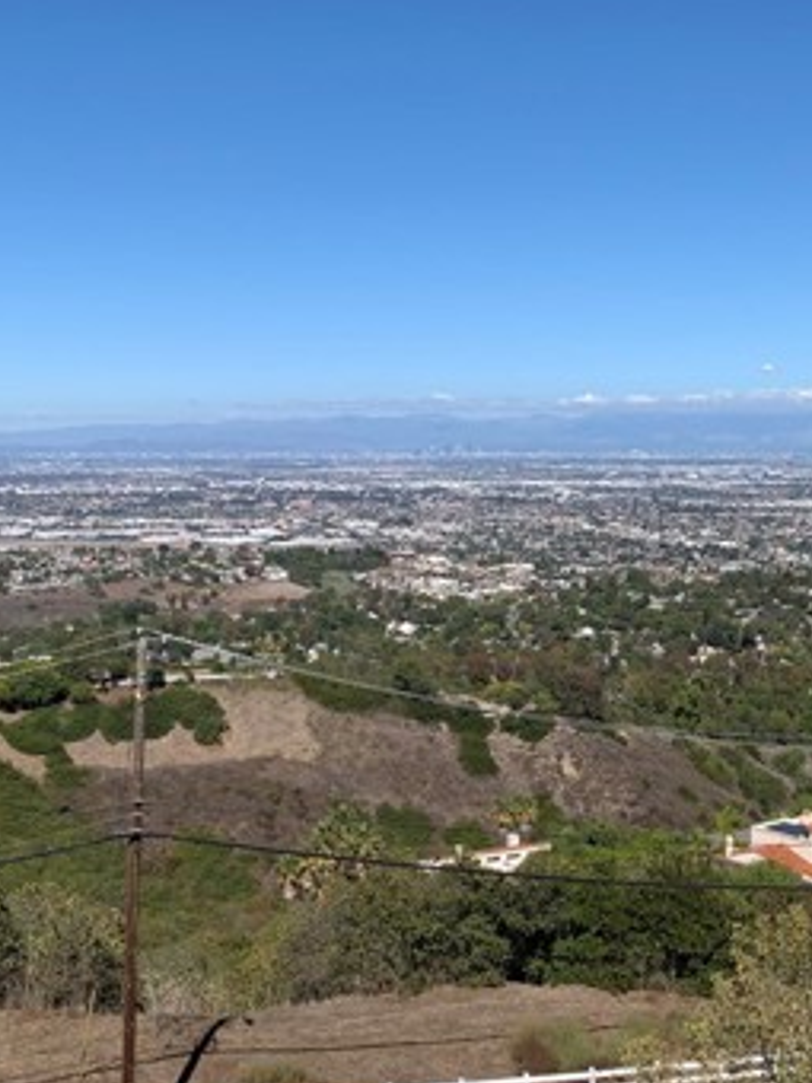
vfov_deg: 38.9
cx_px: 532
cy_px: 551
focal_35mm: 49
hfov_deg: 29.5
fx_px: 1533
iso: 25
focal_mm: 4.25
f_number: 1.8
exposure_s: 1/3185
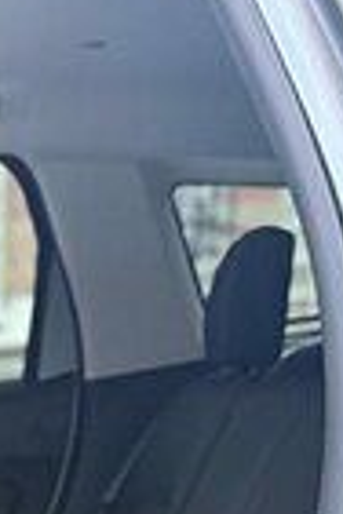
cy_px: 640
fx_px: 1386
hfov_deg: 13.5
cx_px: -128
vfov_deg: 19.6
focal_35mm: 97
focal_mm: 6.76
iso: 800
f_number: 1.78
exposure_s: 1/53
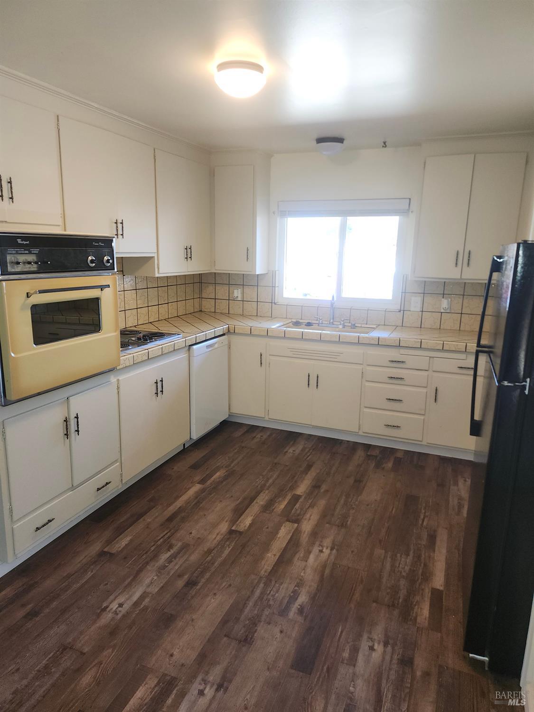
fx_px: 473
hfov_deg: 58.9
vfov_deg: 73.9
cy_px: 356
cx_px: 267
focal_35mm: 23
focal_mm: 5.54
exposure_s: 1/60
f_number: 1.8
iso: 125
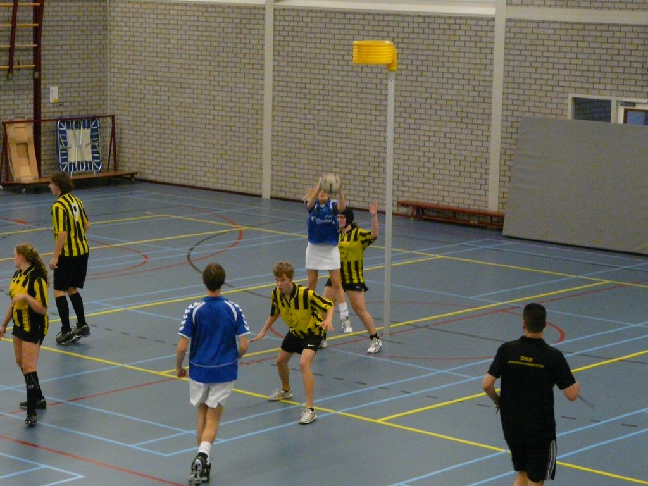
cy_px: 243
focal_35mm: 101
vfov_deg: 14.6
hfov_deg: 19.4
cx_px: 324
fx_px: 1891
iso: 800
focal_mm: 16.6
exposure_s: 1/100
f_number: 3.6
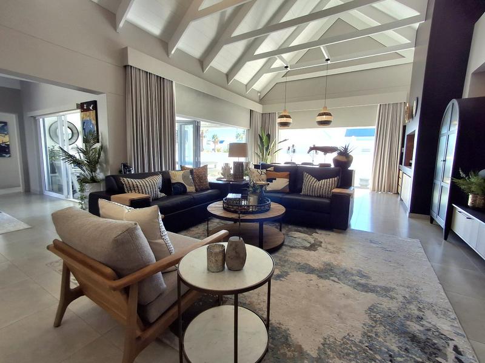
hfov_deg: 94.5
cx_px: 242
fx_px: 224
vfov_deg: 78.0
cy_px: 182
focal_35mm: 16
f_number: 2.2
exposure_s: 1/112
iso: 40
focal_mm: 1.64
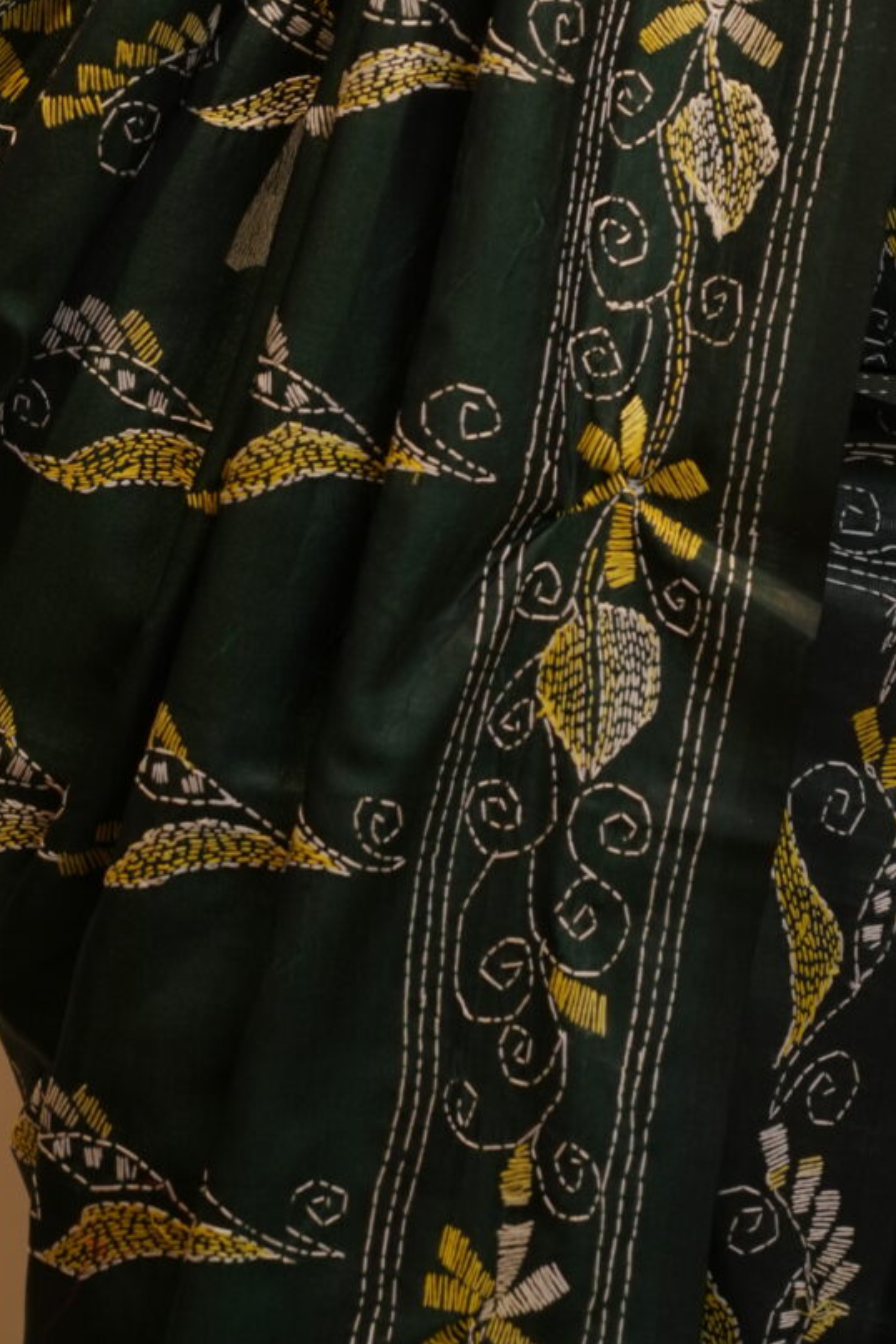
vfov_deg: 9.1
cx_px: 545
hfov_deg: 6.3
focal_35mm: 219
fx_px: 8175
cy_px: -758
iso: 320
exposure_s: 1/100
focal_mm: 69
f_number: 4
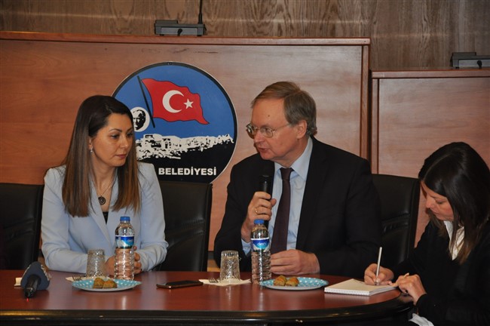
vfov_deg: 8.7
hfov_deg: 13.1
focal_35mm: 158
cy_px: 163
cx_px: 245
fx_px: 2142
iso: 1250
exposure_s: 1/60
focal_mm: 105
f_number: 5.6
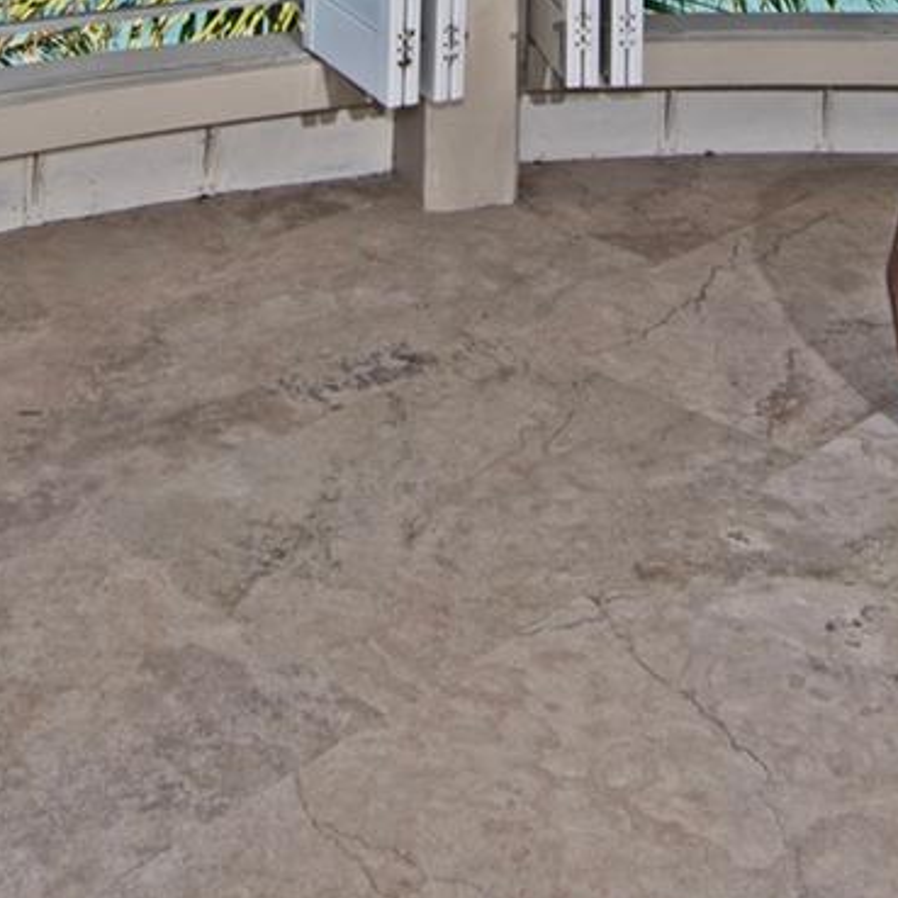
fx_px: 1732
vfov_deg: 24.0
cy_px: -385
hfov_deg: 29.0
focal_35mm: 59
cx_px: 377
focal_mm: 11
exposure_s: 1/200
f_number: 7.1
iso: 100
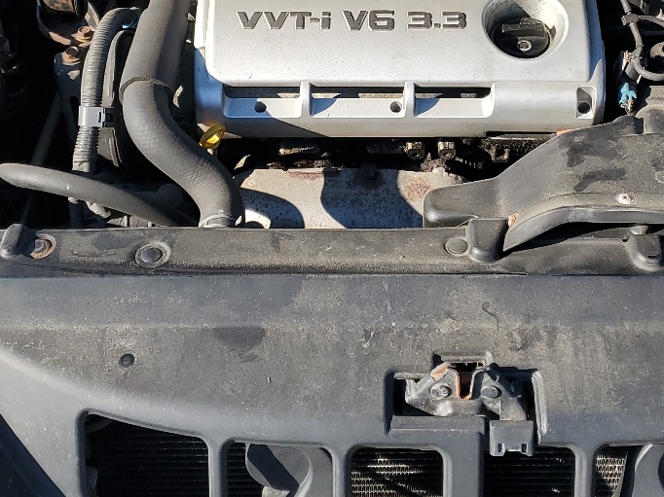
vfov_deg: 23.6
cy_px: 90
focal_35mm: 61
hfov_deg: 31.6
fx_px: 1170
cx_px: 382
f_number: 1.5
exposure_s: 1/1667
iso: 50
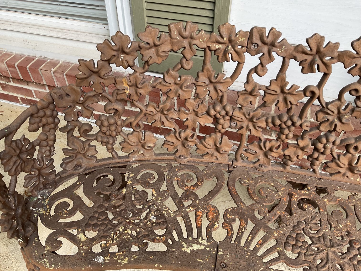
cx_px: 180
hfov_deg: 61.7
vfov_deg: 48.2
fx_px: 302
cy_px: 136
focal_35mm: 29
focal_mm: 3
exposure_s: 1/120
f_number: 1.8
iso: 25
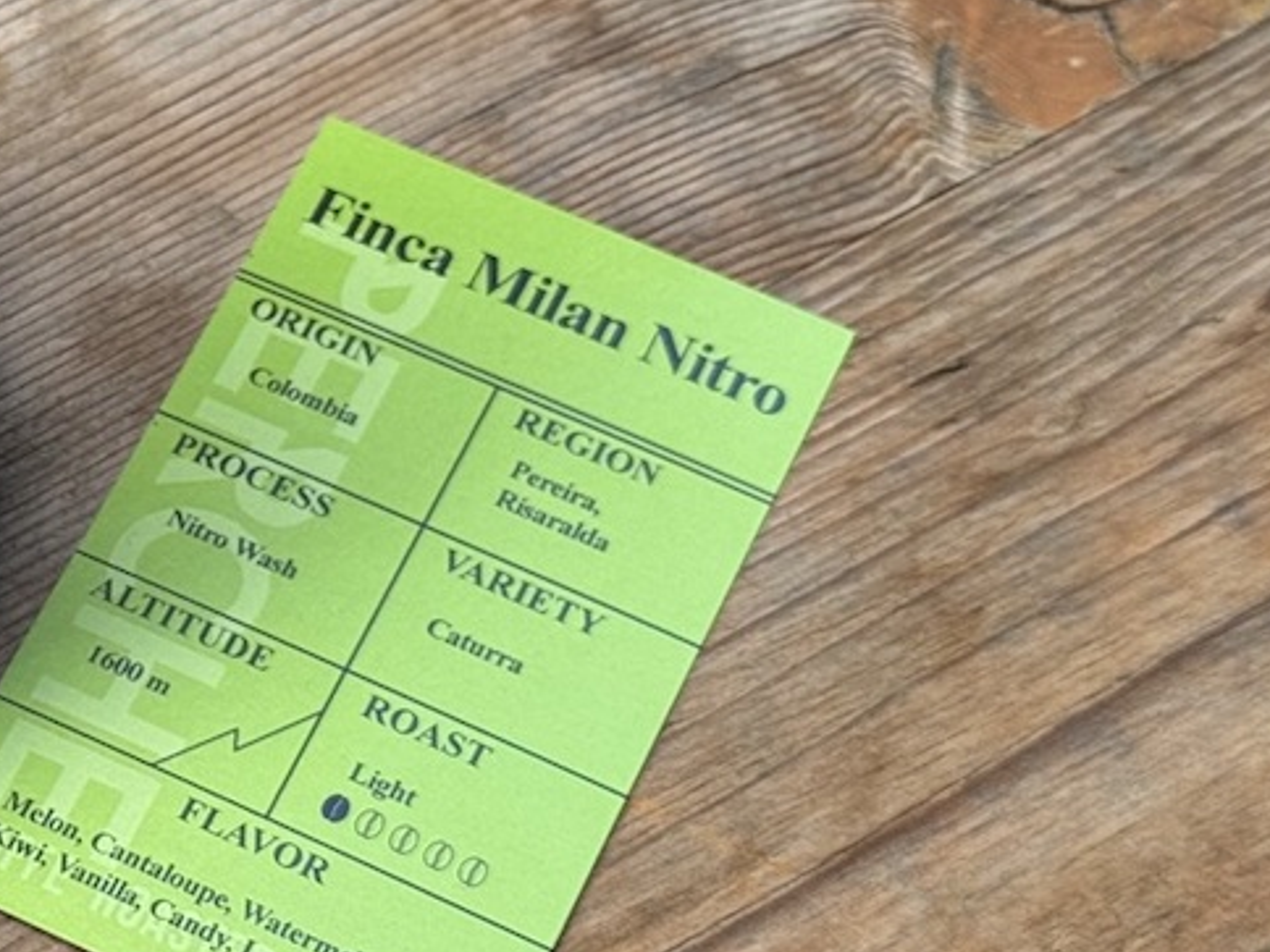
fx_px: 4366
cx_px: -102
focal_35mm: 119
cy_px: 268
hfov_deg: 16.1
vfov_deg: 12.4
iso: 64
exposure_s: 1/232
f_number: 1.78
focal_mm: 6.76
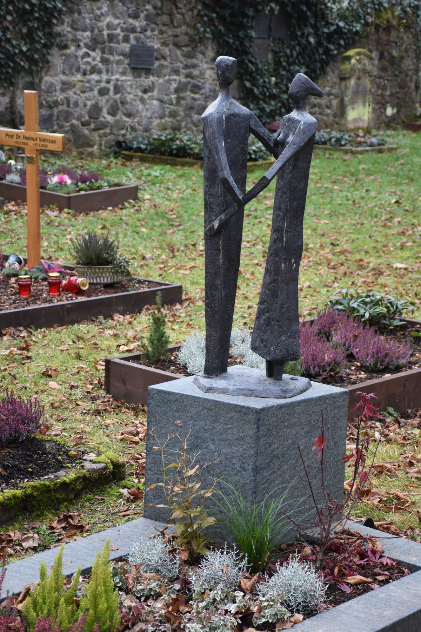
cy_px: 316
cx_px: 210
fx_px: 1368
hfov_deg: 17.5
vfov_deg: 26.0
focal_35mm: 78
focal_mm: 52
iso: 400
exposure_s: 1/80
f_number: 4.8
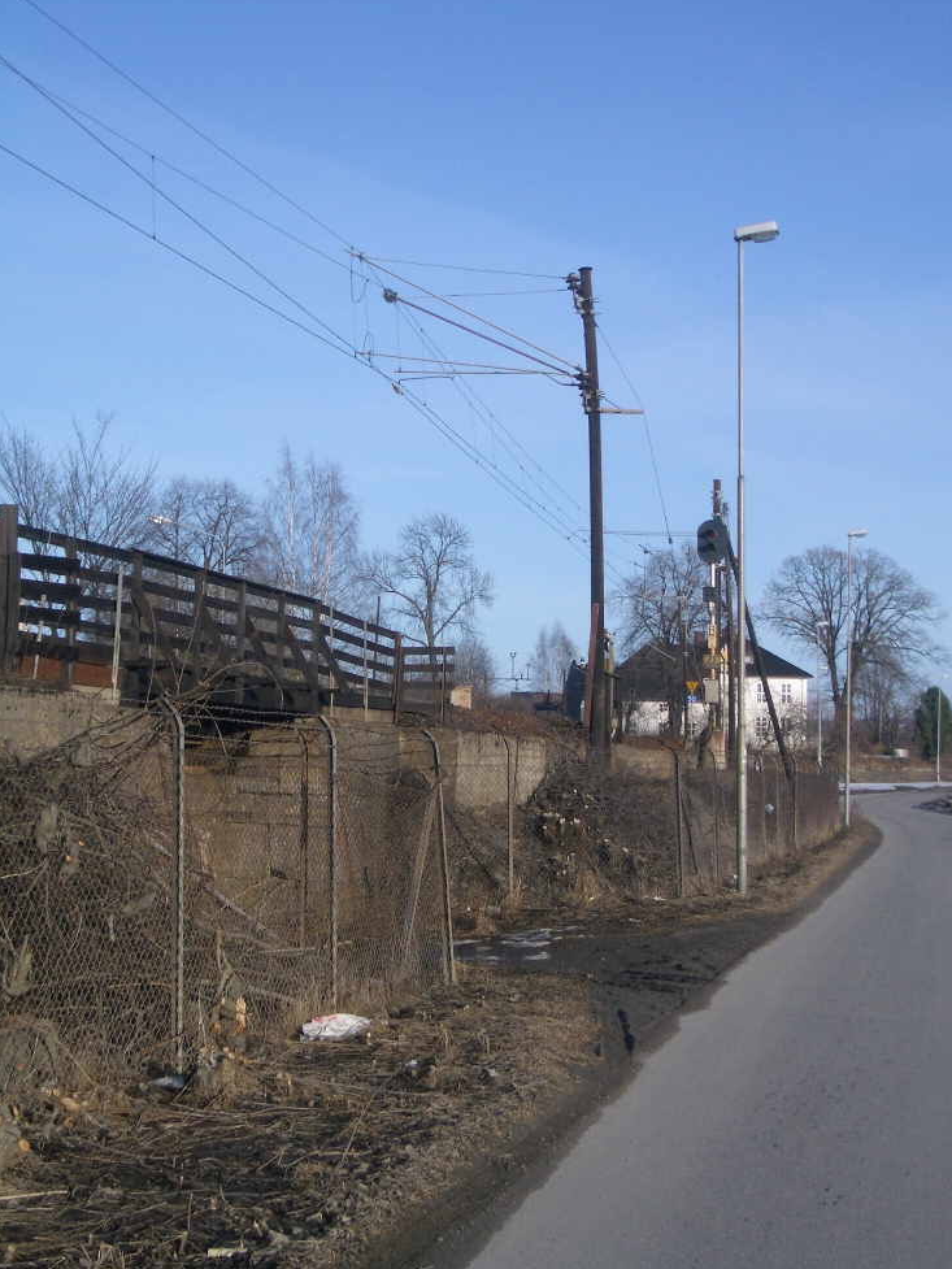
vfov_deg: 29.8
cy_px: 617
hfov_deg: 22.6
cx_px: 495
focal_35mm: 65
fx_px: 2383
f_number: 5.6
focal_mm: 10.2
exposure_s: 1/250
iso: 50
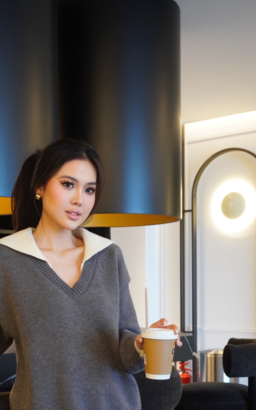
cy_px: 305
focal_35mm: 58
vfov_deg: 34.5
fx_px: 645
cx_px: 56
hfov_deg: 22.2
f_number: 5.6
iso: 640
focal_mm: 25
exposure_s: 1/15
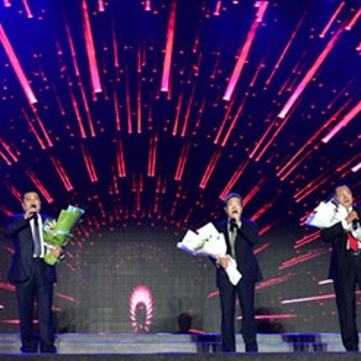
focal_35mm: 85
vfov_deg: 20.4
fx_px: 1003
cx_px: 130
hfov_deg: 20.4
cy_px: 170
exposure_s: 1/100
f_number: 7.1
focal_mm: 38
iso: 1600
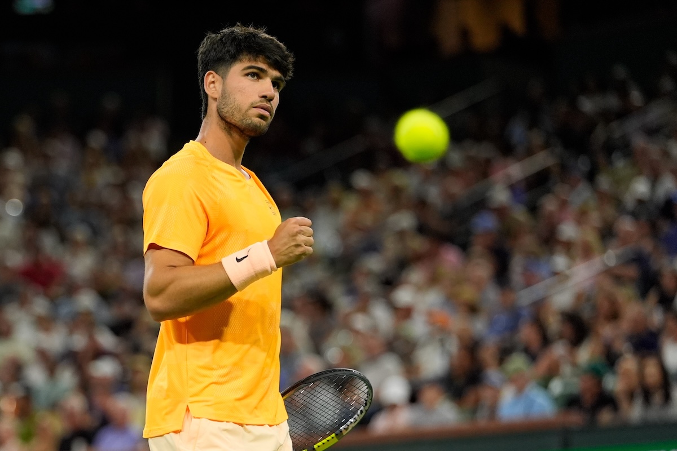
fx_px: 2050
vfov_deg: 12.6
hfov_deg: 18.8
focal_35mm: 109
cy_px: 226
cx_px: 338
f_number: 2
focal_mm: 109
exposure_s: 1/3200
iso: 1600
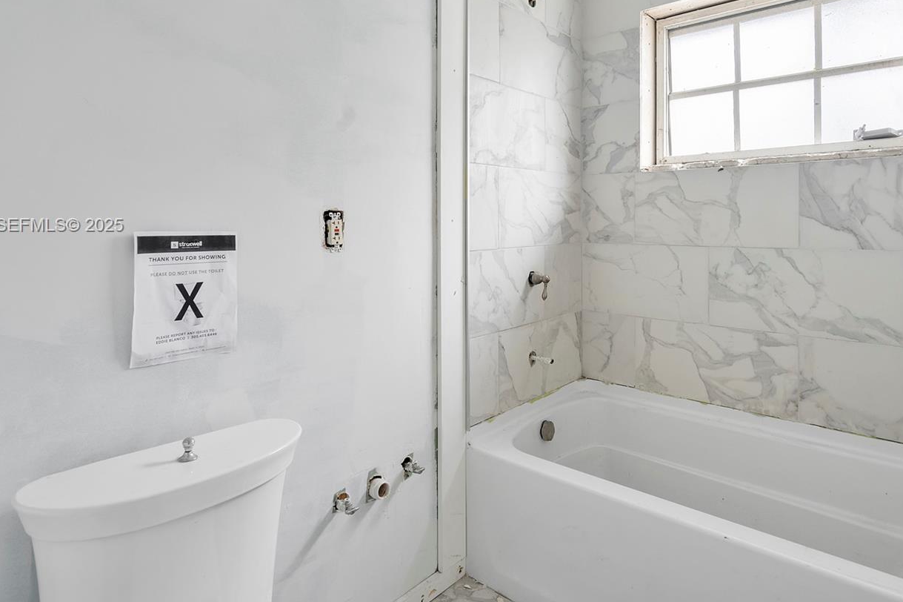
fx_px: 527
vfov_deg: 58.7
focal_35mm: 21
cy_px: 226
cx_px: 485
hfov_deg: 81.1
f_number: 8
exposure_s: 1/25
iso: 800
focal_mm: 16
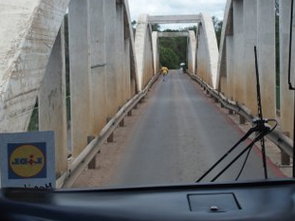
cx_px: 140
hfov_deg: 27.4
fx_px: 605
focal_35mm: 71
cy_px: 89
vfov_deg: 20.7
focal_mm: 9.8
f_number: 3.5
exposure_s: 1/640
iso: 100
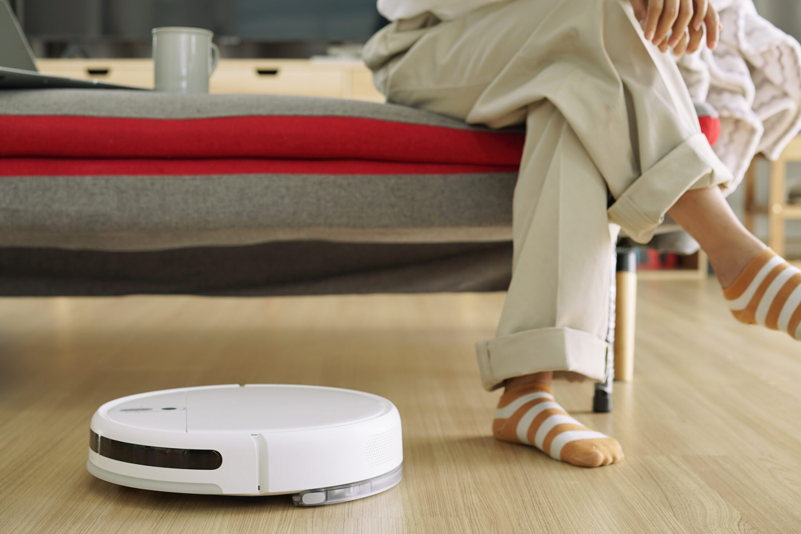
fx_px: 1424
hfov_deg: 31.4
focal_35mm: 64
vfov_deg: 21.2
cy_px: 269
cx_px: 408
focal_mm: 55
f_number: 4
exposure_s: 1/100
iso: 200
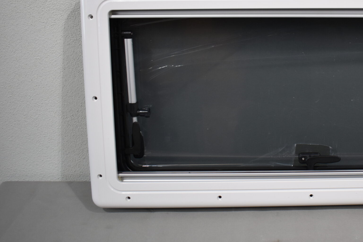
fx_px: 504
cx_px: 299
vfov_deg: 26.9
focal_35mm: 50
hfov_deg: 37.9
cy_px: 90
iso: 560
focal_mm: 20
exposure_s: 1/250
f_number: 3.5
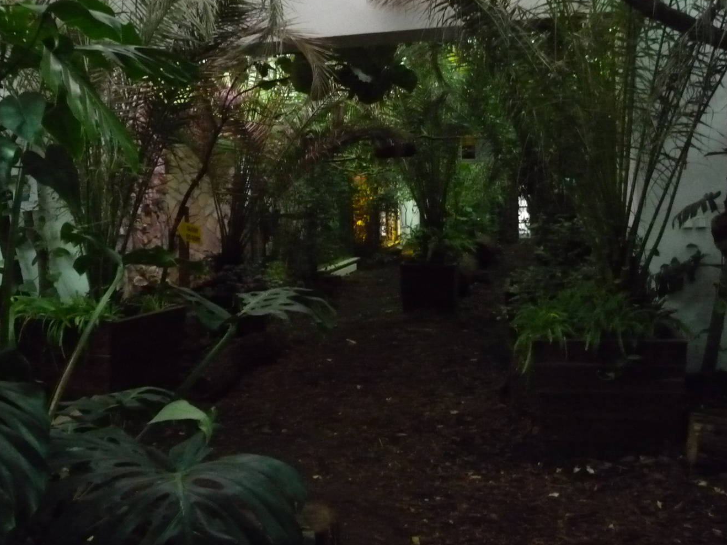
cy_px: 244
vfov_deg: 41.7
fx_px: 714
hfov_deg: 53.9
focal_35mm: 34
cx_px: 341
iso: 800
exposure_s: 1/20
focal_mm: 4.7
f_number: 3.3
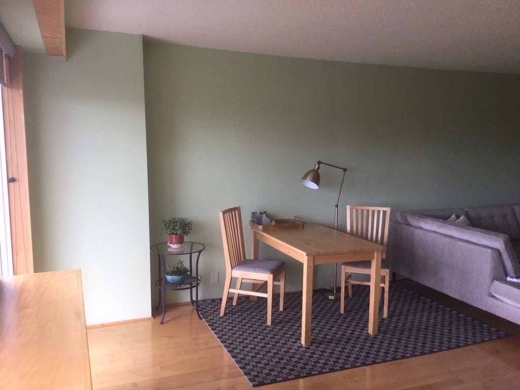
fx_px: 466
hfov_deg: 58.4
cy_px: 195
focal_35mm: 31
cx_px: 260
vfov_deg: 45.4
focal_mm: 3.3
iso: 50
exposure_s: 1/30
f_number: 2.4
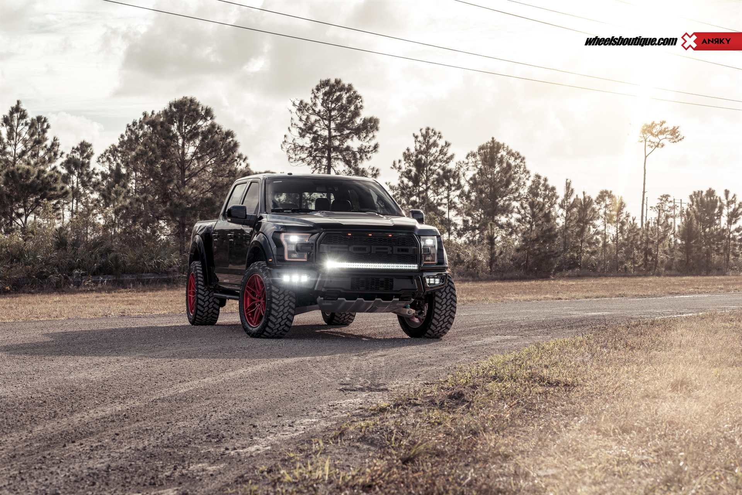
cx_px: 371
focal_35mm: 70
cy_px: 248
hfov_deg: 28.8
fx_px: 1443
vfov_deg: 19.5
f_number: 8
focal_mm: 70
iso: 200
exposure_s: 1/125
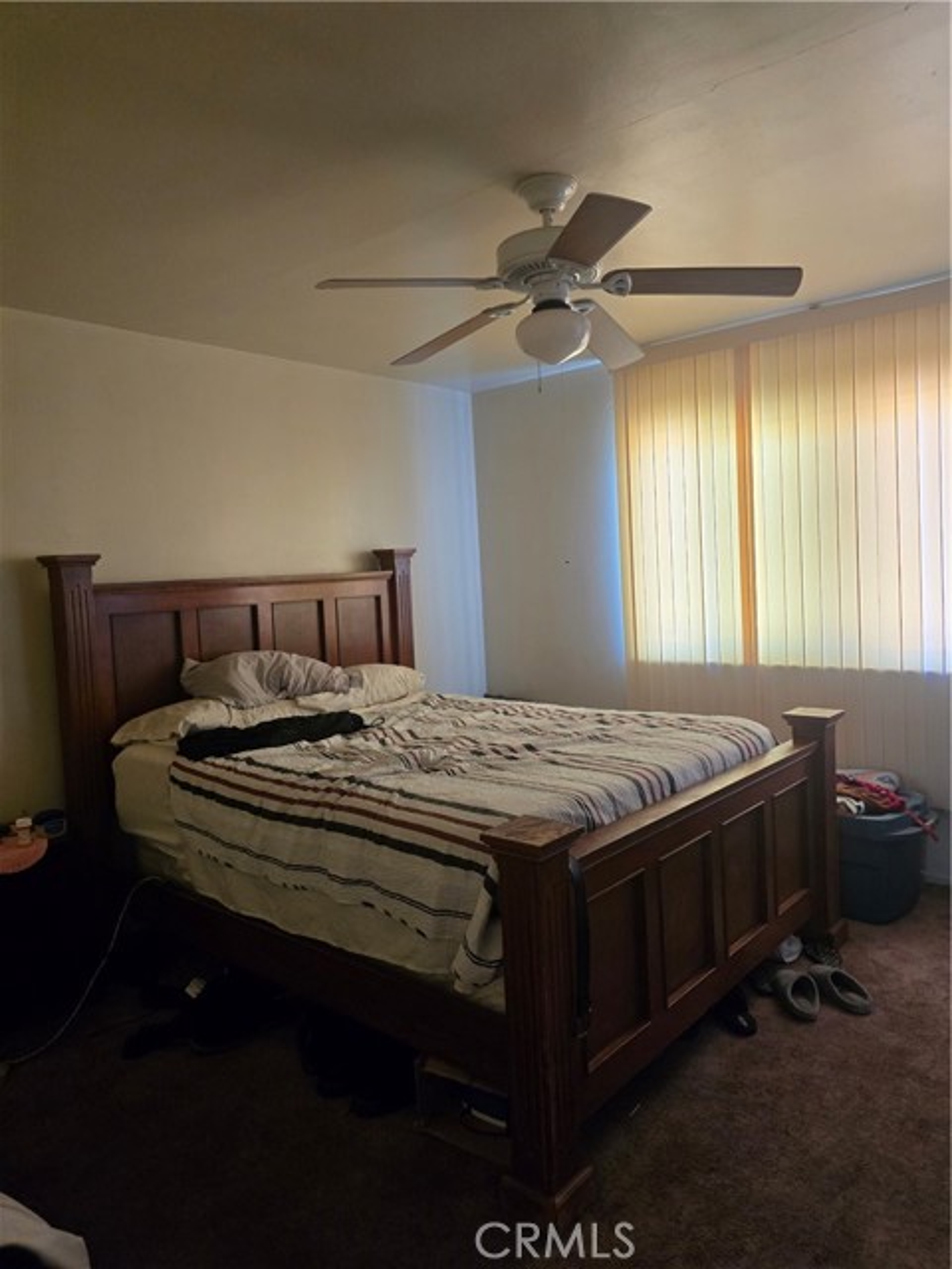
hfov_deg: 58.9
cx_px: 476
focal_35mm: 23
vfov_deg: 73.9
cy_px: 634
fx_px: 843
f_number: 1.7
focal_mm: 6.3
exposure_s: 1/120
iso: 640
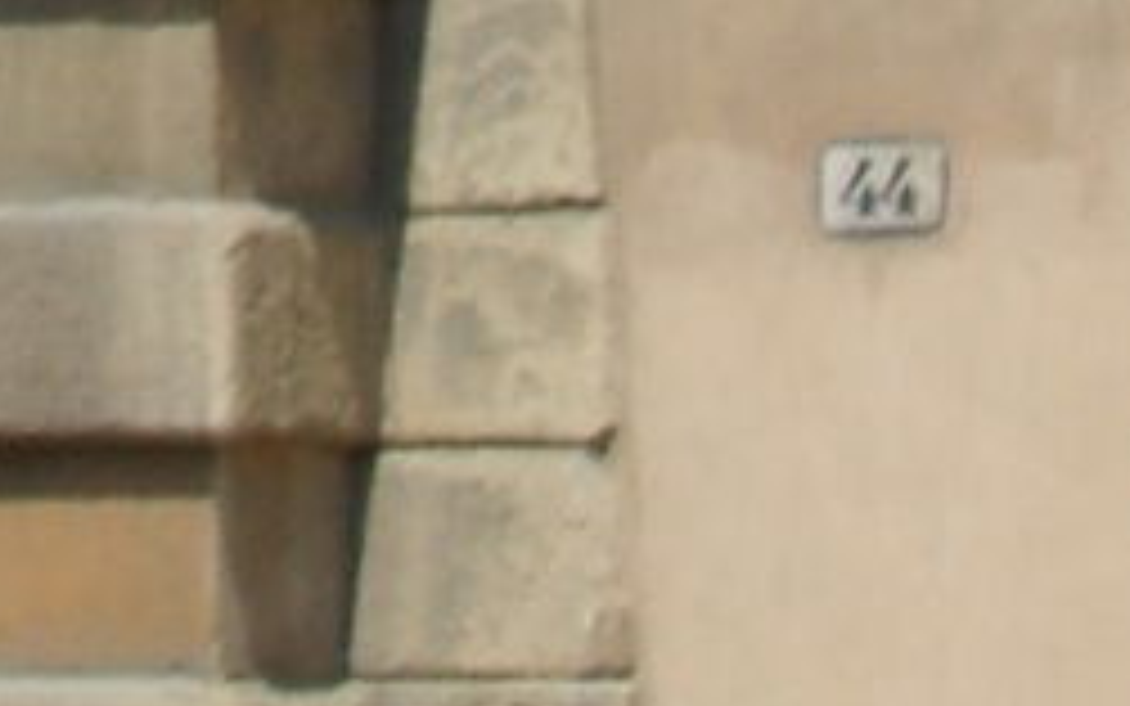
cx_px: -927
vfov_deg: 4.7
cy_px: -1515
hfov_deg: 7.7
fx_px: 8132
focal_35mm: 264
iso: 50
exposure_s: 1/250
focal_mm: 6.6
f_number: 6.3
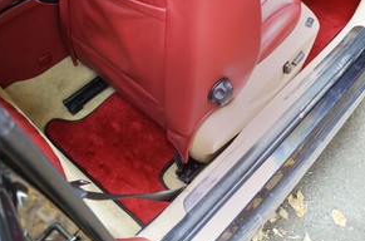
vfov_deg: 33.7
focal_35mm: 39
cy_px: 82
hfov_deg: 49.4
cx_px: 216
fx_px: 394
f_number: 4
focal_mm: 18
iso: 800
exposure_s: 1/60
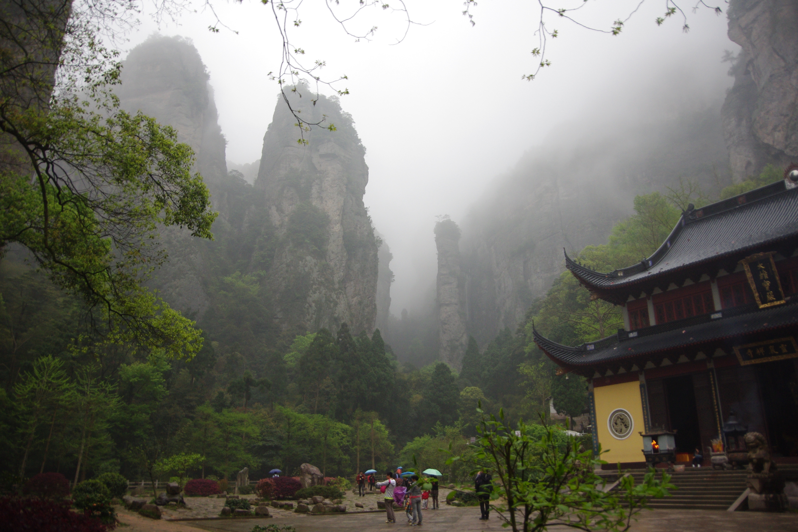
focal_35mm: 27
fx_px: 598
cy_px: 266
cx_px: 399
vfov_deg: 47.9
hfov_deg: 67.4
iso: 800
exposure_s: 1/320
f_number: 3.5
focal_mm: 18
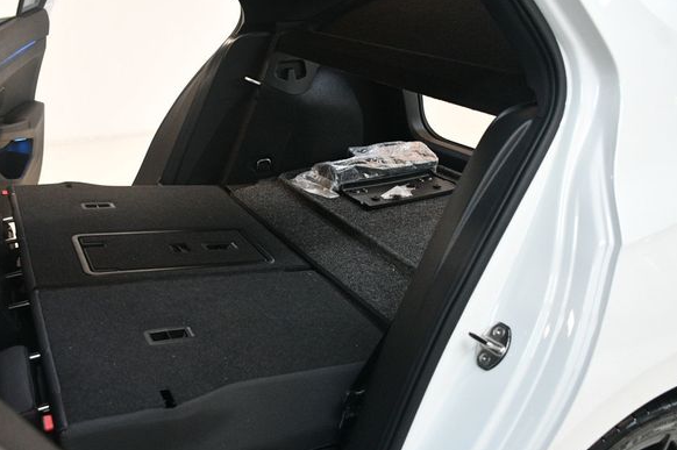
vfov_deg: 39.9
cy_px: 222
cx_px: 313
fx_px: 620
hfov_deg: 57.2
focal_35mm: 33
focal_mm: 20
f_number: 3.5
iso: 3200
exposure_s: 1/125
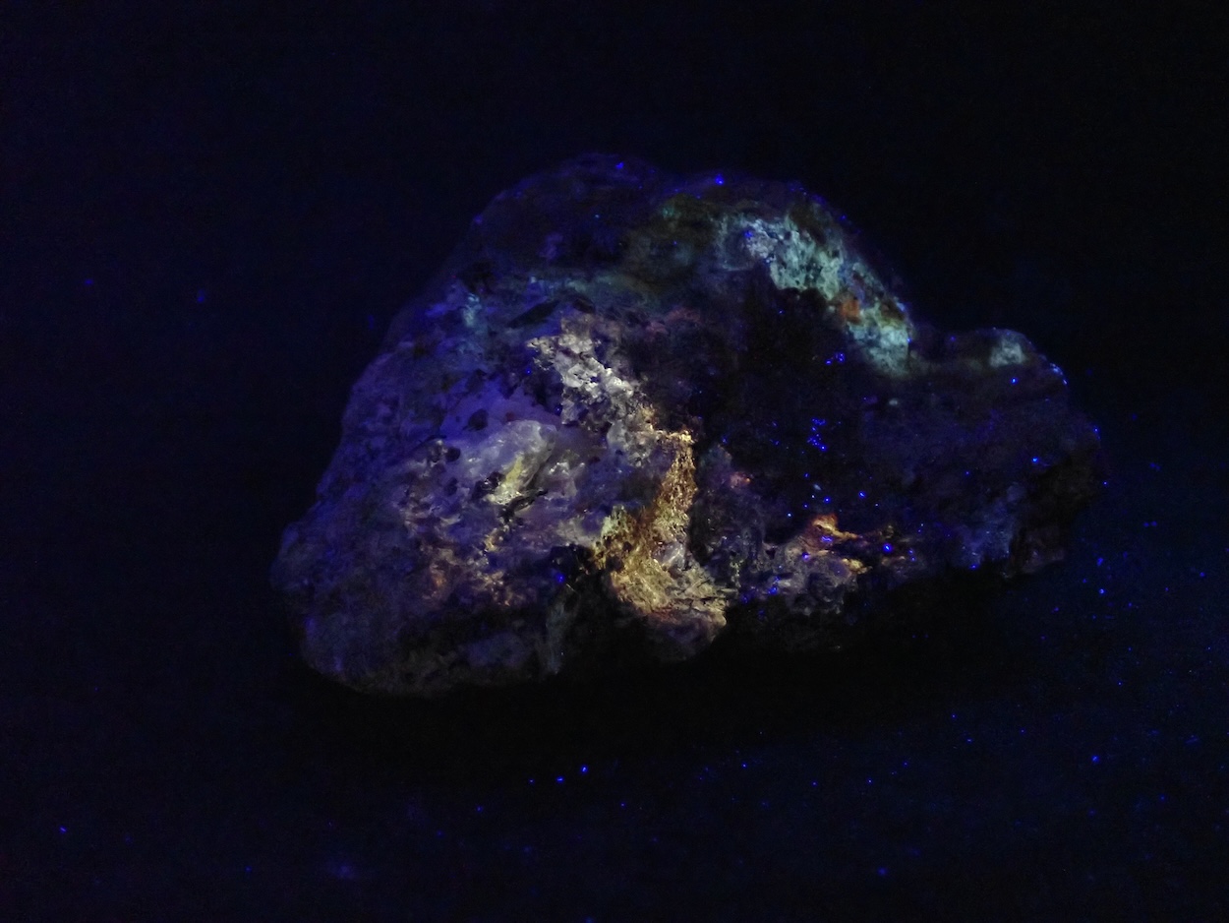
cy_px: 462
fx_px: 1669
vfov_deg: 30.9
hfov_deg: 40.4
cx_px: 614
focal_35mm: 47
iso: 3200
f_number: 3.1
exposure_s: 1/13
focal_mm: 8.4
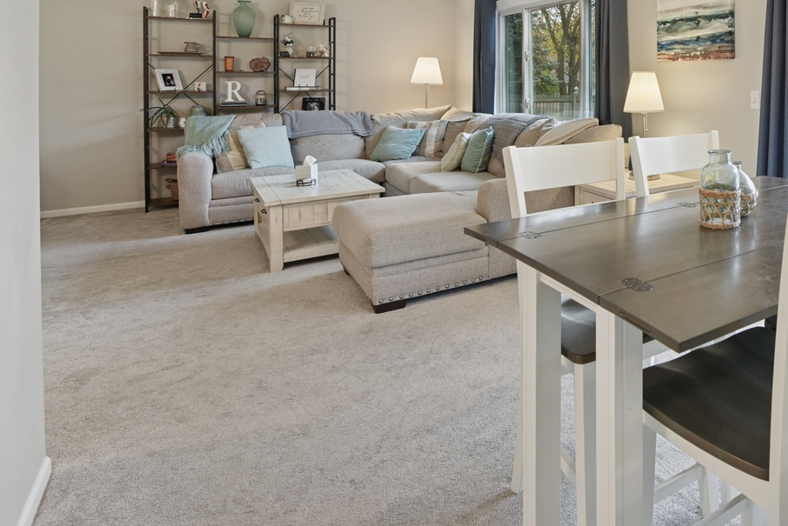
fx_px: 547
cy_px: 107
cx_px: 698
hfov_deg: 61.3
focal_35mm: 25
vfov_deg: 48.5
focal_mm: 14
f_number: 8
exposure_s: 1/20
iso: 400
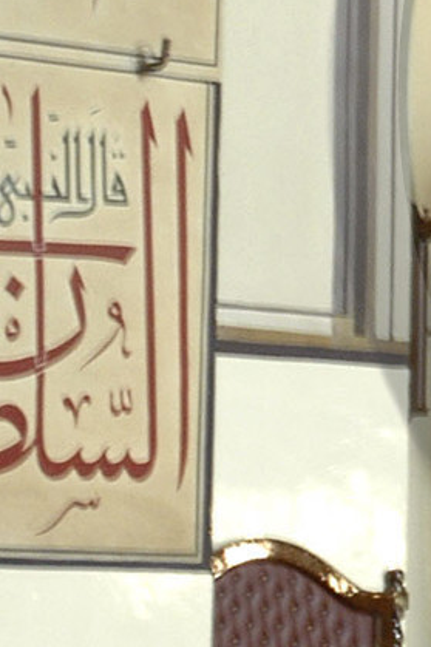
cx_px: 1038
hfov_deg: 5.5
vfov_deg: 8.5
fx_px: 4331
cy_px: 96
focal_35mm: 241
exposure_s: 1/6
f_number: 2.8
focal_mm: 28
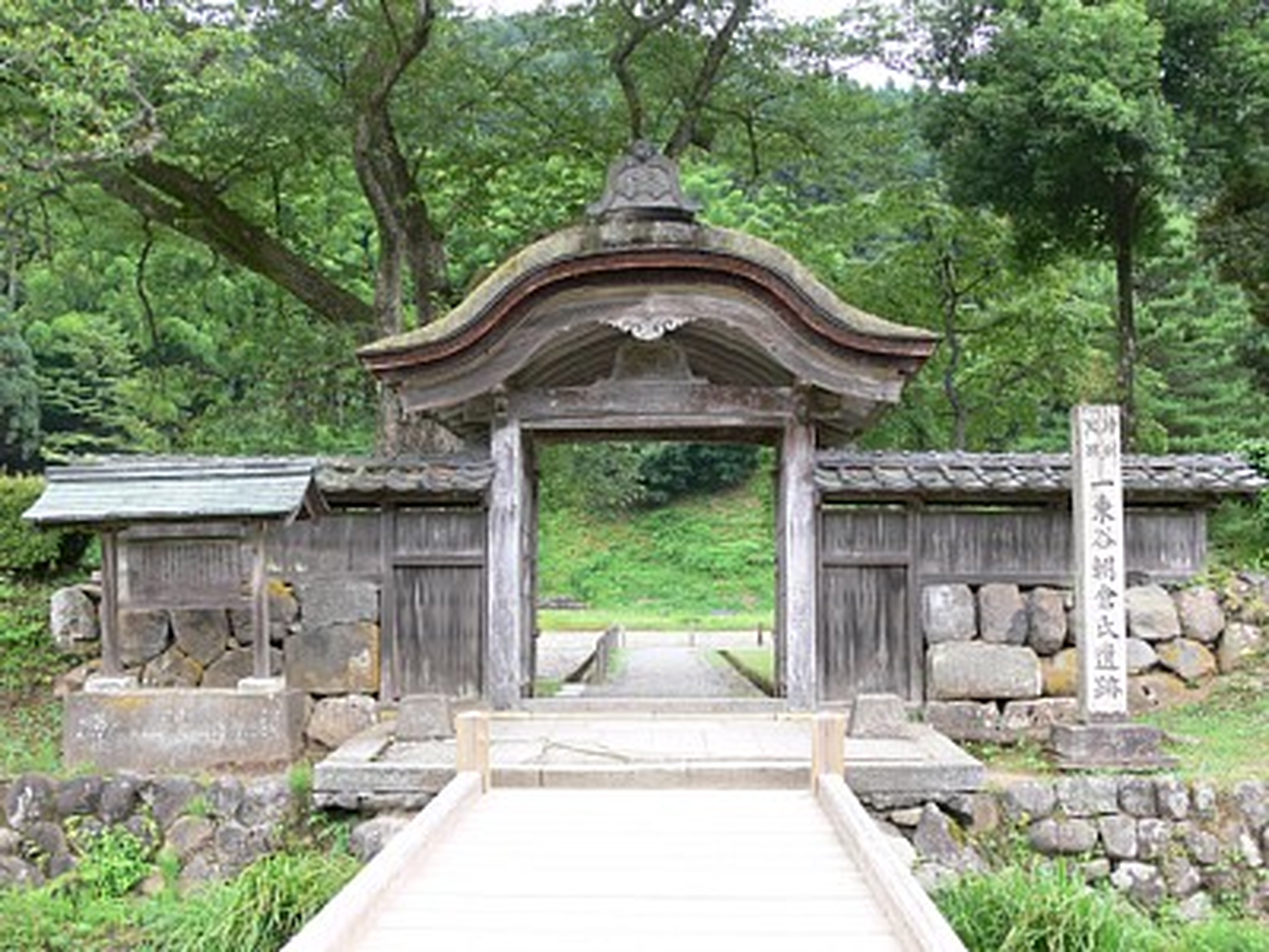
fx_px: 1393
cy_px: 476
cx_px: 634
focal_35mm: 38
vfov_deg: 37.7
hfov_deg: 49.0
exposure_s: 1/60
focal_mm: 8.1
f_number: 4
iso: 80
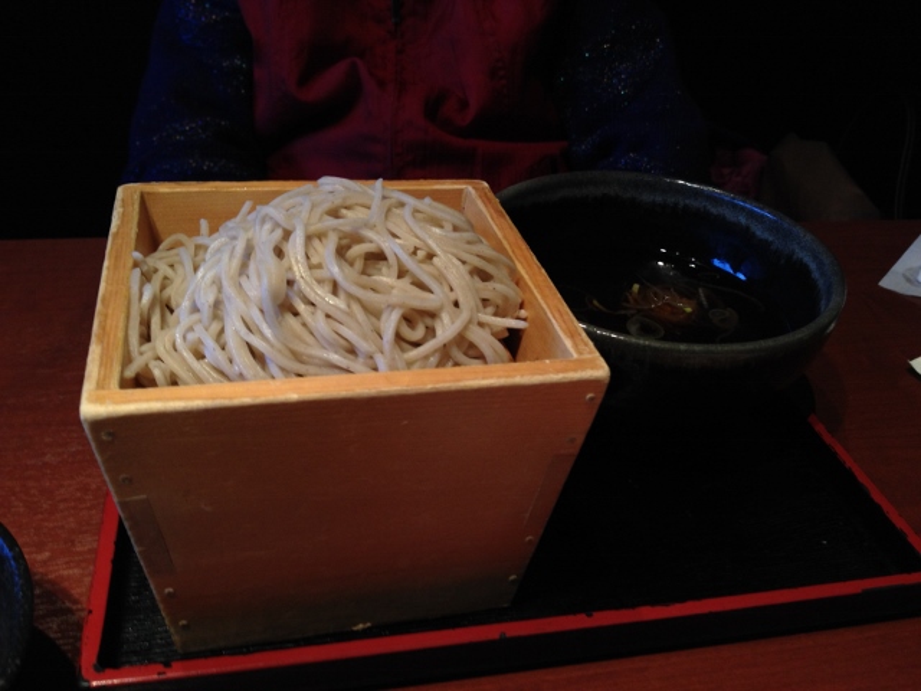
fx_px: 931
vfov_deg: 40.7
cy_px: 346
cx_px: 460
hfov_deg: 52.6
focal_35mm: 35
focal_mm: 4.28
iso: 80
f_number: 2.4
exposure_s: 1/20
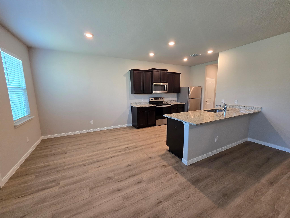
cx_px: 145
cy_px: 109
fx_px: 109
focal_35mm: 13
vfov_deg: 89.9
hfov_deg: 106.2
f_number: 2.2
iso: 200
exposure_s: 1/60
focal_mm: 2.2
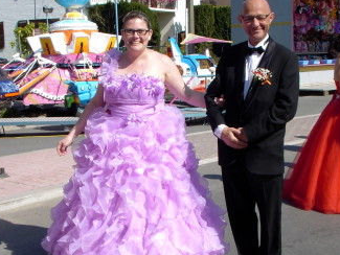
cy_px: 135
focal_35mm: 68
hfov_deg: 28.5
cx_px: 185
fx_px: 668
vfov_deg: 21.6
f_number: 5.6
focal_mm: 7.1
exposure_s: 1/260
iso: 70
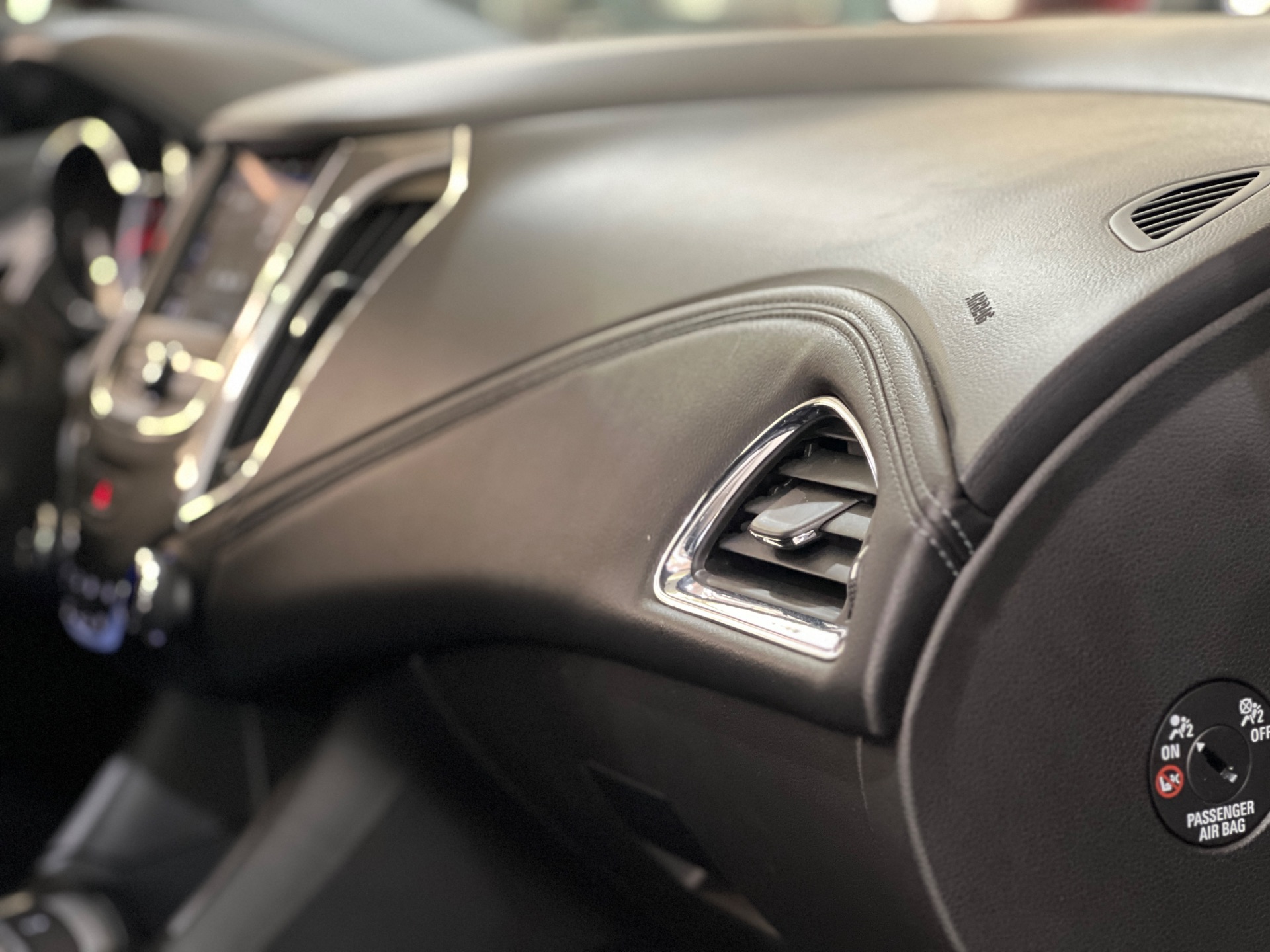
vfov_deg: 19.1
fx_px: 2825
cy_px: 476
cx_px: 635
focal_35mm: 77
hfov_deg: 25.3
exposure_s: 1/15
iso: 400
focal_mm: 9
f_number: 2.8
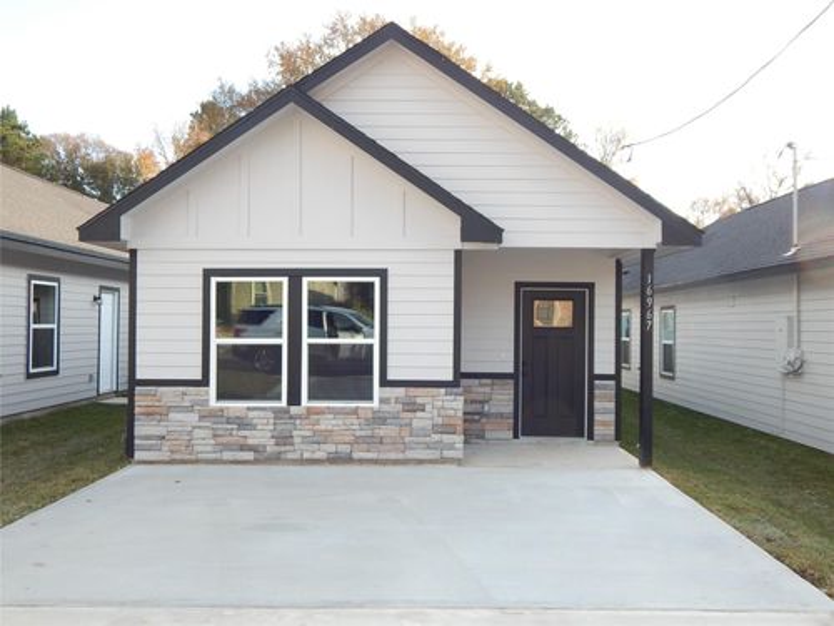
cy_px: 313
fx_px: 747
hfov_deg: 58.4
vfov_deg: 45.4
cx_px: 417
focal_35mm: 31
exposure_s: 1/250
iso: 125
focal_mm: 5.6
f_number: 3.2
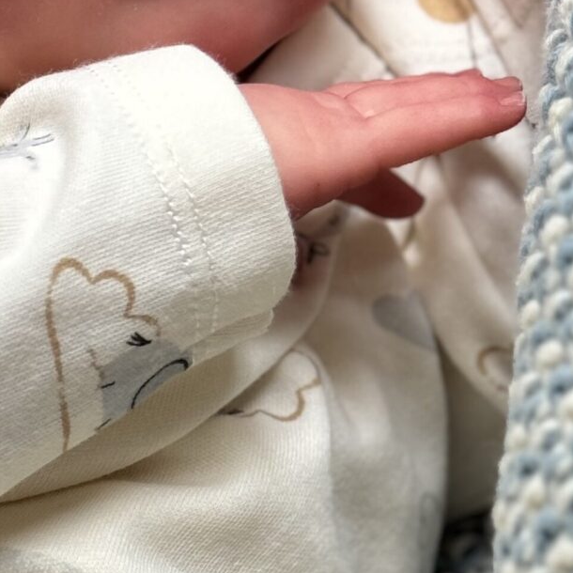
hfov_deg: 9.8
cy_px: 411
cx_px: 28
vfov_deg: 9.8
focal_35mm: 178
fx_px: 3334
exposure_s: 1/106
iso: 100
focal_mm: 6.76
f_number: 1.78
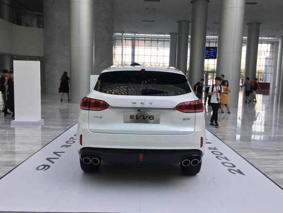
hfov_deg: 58.3
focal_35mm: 31
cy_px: 103
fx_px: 253
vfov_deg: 45.5
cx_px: 144
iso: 25
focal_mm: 4.15
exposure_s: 1/50
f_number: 2.2
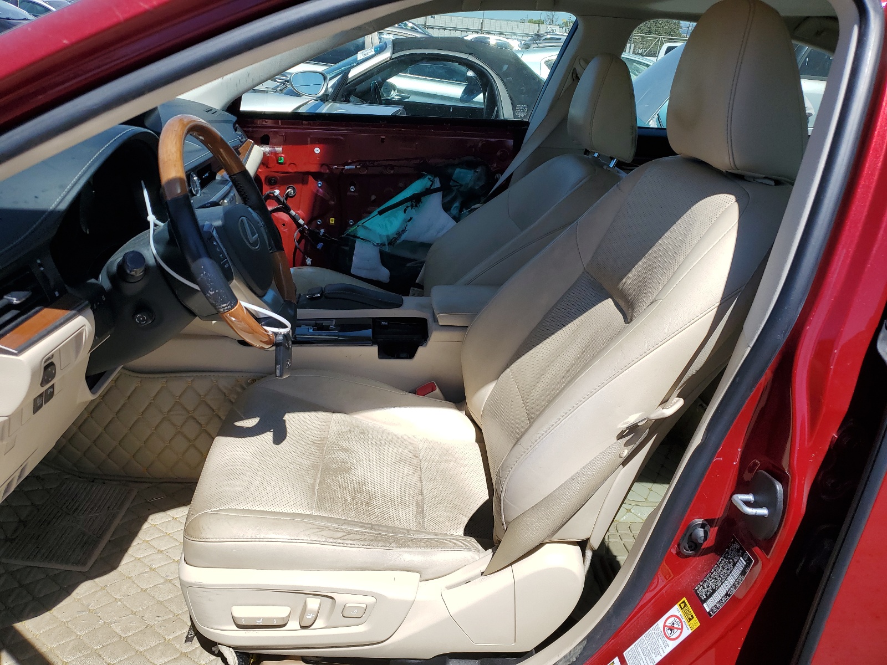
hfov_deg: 67.3
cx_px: 444
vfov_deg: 53.1
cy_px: 332
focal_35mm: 26
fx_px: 666
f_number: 1.5
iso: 50
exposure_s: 1/3333
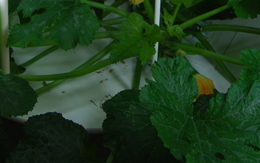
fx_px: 723
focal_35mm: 102
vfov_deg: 11.4
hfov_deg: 20.4
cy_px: -179
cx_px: 104
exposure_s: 1/100
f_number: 5
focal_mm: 22
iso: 200
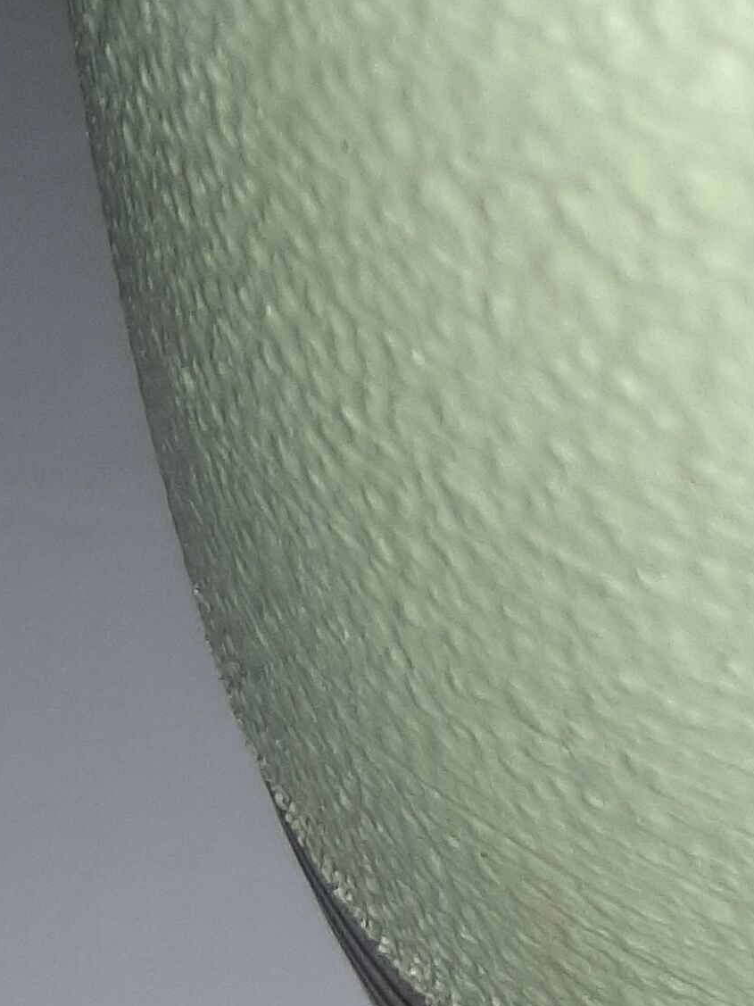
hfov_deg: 14.6
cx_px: 1196
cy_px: 39
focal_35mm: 93
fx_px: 2701
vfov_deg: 20.5
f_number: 1.7
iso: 1000
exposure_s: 1/15
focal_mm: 3.93
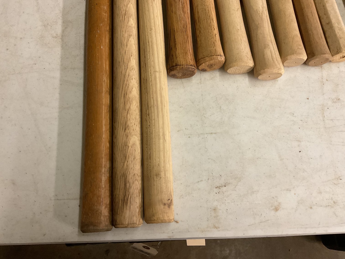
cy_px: 130
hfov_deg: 61.7
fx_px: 289
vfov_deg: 48.2
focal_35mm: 29
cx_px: 172
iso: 200
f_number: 1.8
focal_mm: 3
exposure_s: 1/60
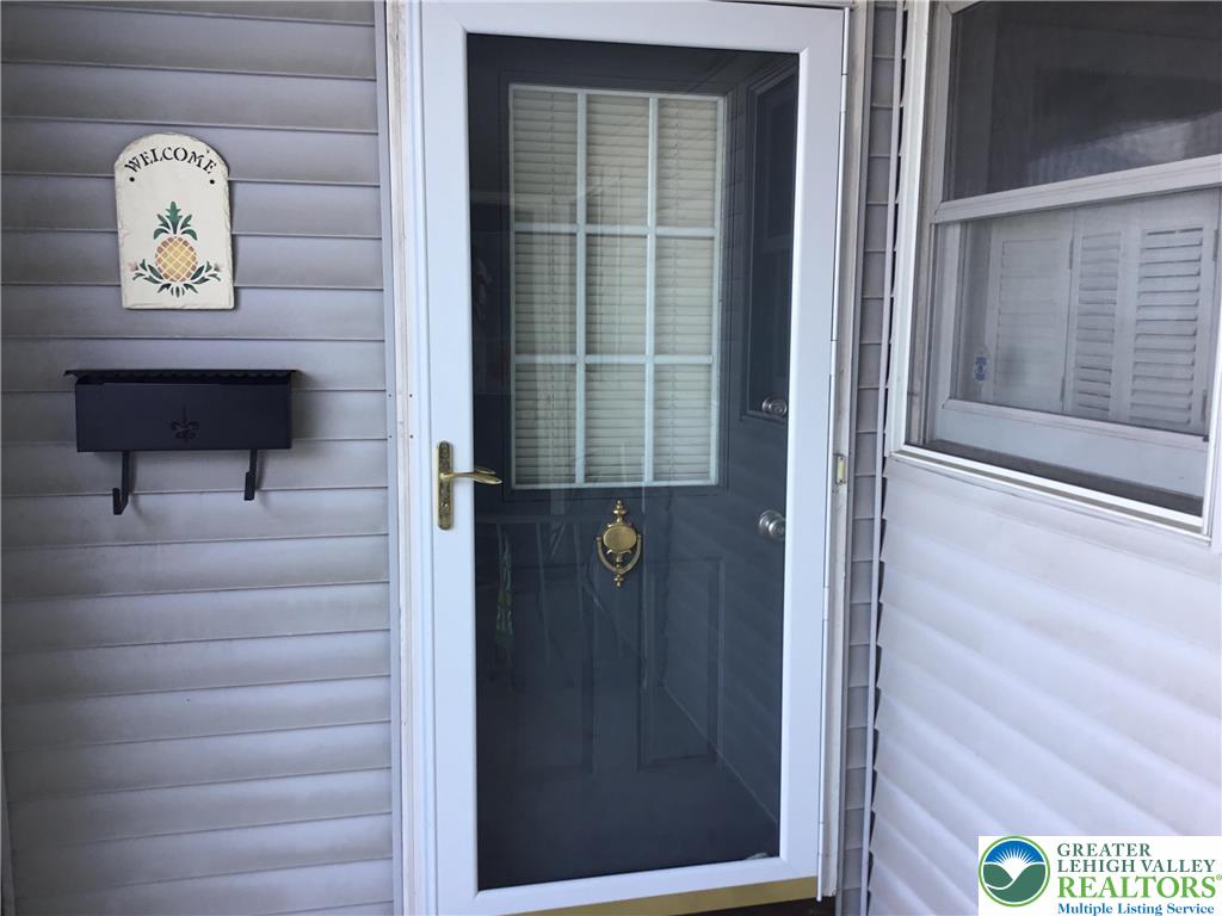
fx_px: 1094
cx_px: 611
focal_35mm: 31
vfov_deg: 45.4
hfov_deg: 58.4
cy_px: 458
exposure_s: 1/60
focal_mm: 3.3
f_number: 2.4
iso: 32
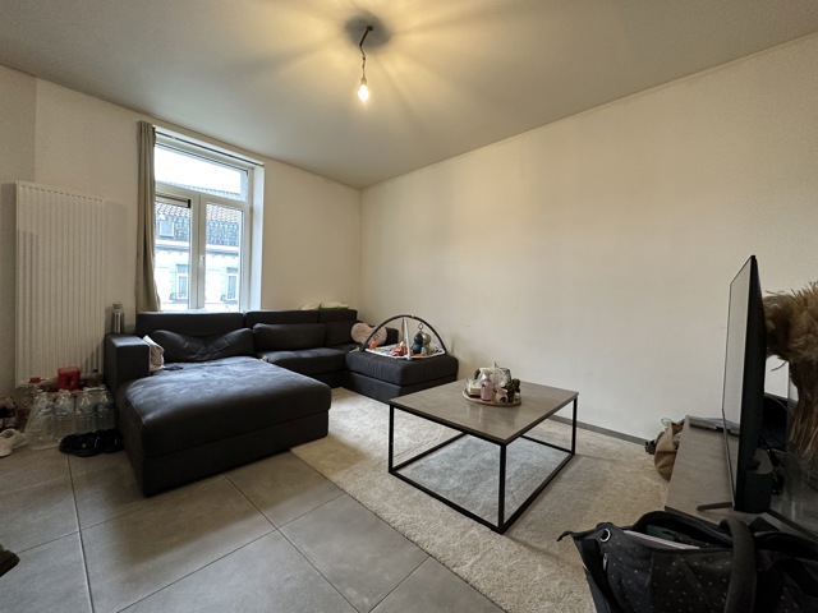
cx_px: 409
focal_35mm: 14
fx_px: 331
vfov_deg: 85.7
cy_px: 306
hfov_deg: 102.1
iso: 250
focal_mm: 2.22
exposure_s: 1/50
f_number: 2.2
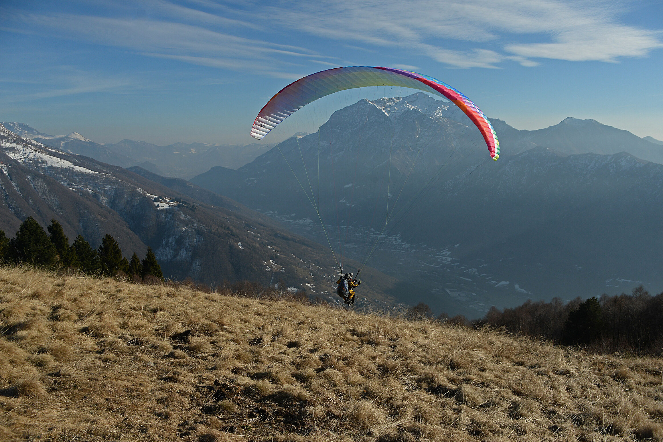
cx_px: 343
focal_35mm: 29
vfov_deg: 45.0
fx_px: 534
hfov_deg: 63.6
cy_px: 228
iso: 800
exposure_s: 1/3200
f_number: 8
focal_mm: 28
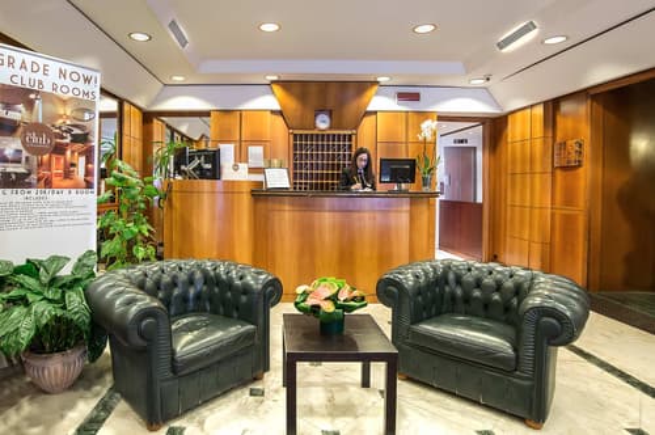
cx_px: 328
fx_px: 327
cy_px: 218
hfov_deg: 90.1
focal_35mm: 18
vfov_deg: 67.2
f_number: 9
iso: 640
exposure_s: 1/2.5
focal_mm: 18
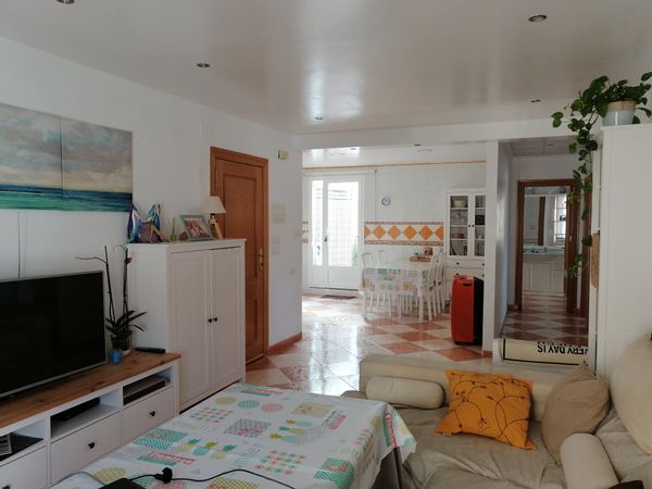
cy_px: 244
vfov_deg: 53.1
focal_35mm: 26
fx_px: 490
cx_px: 326
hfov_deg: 67.3
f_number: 1.8
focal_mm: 3.95
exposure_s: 1/100
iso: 100
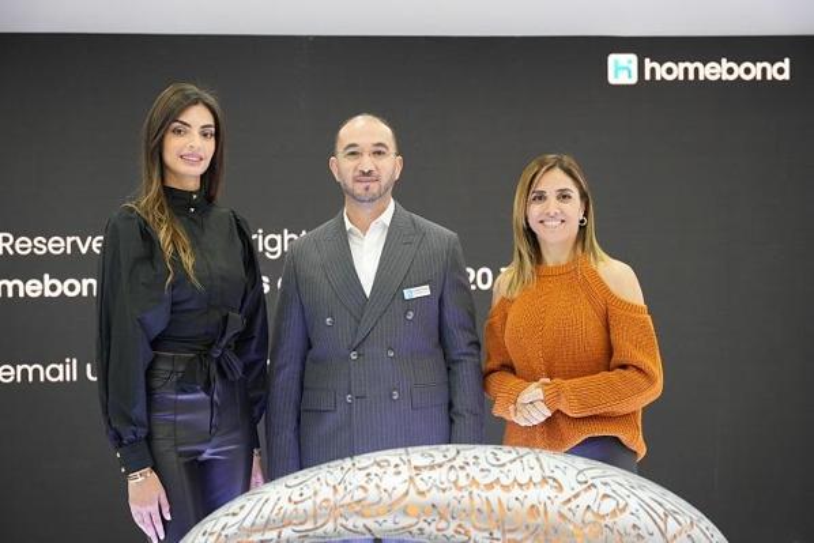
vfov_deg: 27.3
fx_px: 1119
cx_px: 407
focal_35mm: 50
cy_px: 272
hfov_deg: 40.0
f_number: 4
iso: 2000
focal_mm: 49.5
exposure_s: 1/160
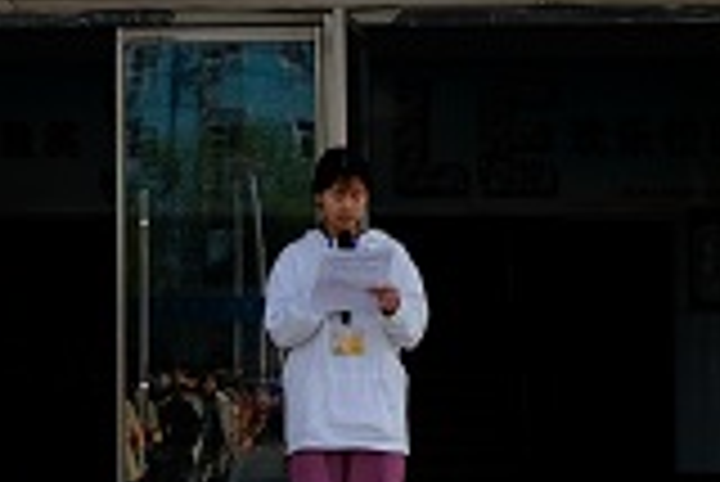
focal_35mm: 153
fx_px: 3063
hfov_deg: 13.2
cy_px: -126
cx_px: 18
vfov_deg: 8.9
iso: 200
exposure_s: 1/320
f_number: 5.6
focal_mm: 23
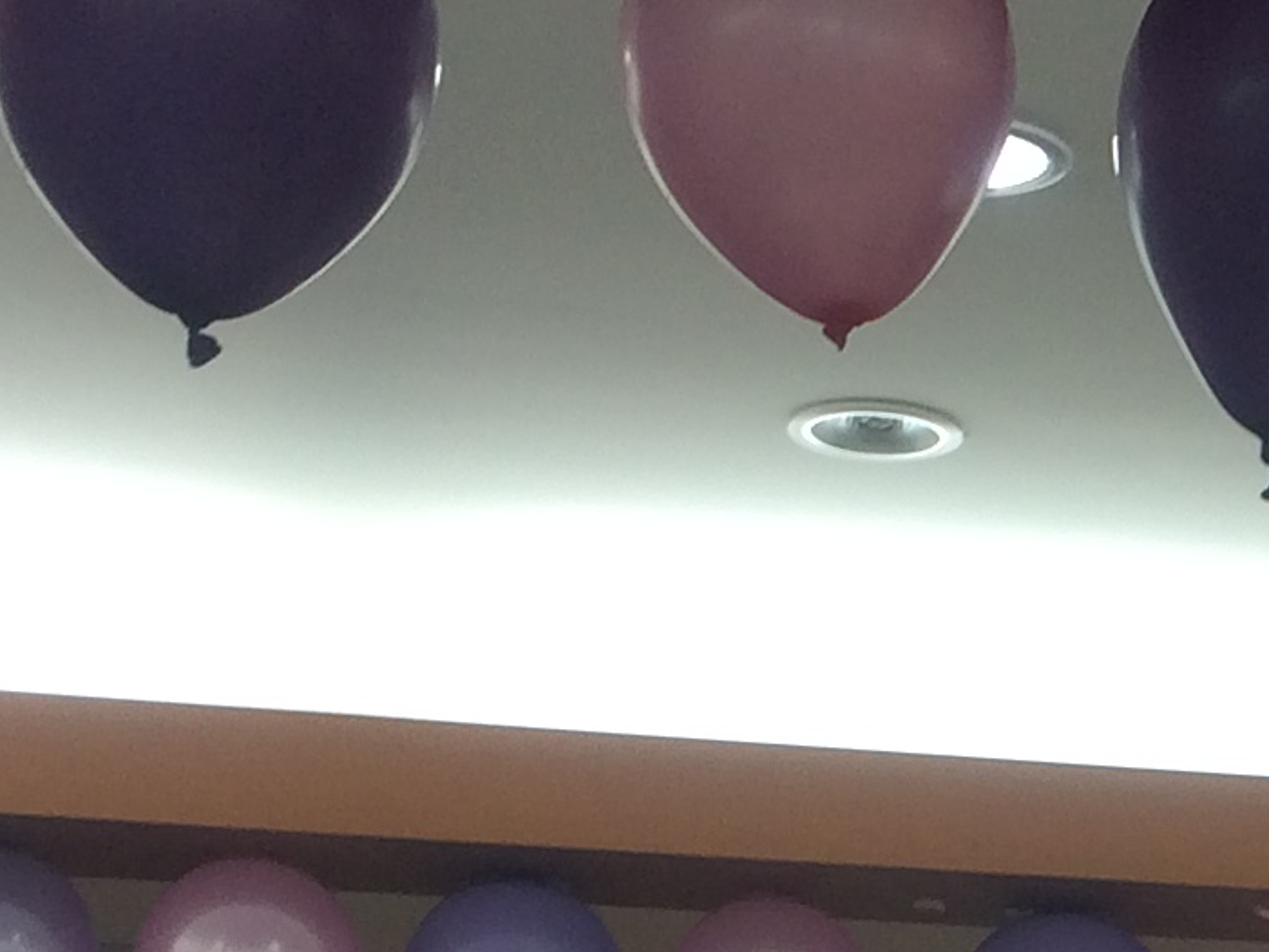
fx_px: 4950
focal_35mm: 135
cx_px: 1879
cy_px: 1318
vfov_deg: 10.7
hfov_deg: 13.8
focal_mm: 4.15
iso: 40
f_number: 2.2
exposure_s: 1/60
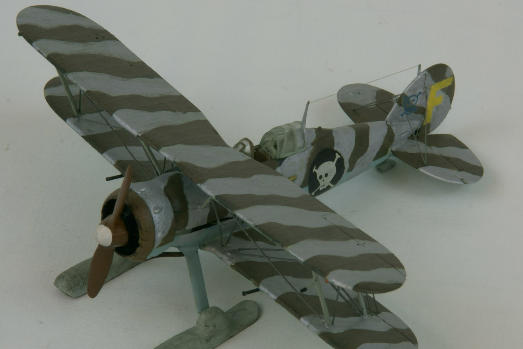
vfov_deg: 5.2
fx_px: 3816
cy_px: 181
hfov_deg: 7.8
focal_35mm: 263
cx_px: 275
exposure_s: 1
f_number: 29
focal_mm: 135
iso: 80
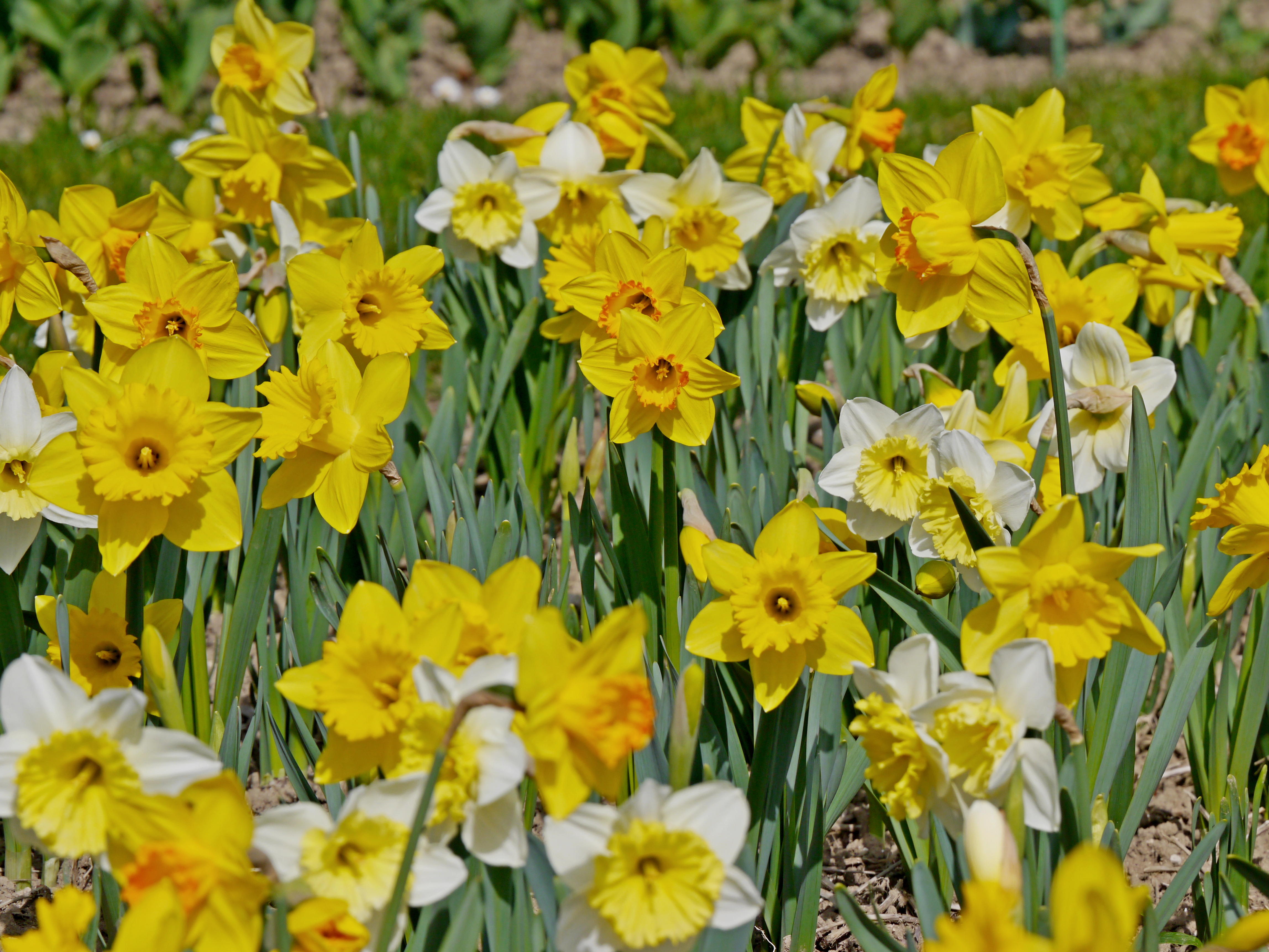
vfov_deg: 6.8
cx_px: 634
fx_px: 7995
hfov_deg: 9.1
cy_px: 476
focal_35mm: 218
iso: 160
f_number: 8
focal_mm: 109
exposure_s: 1/800
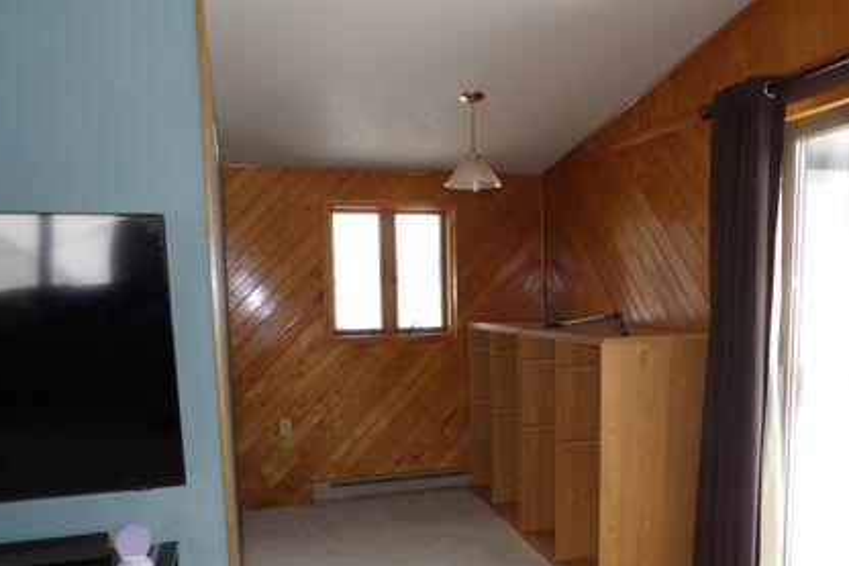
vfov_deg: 42.9
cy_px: 381
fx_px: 707
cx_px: 478
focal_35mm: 30
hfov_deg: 61.7
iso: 141
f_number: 2.8
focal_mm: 4.3
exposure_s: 1/33
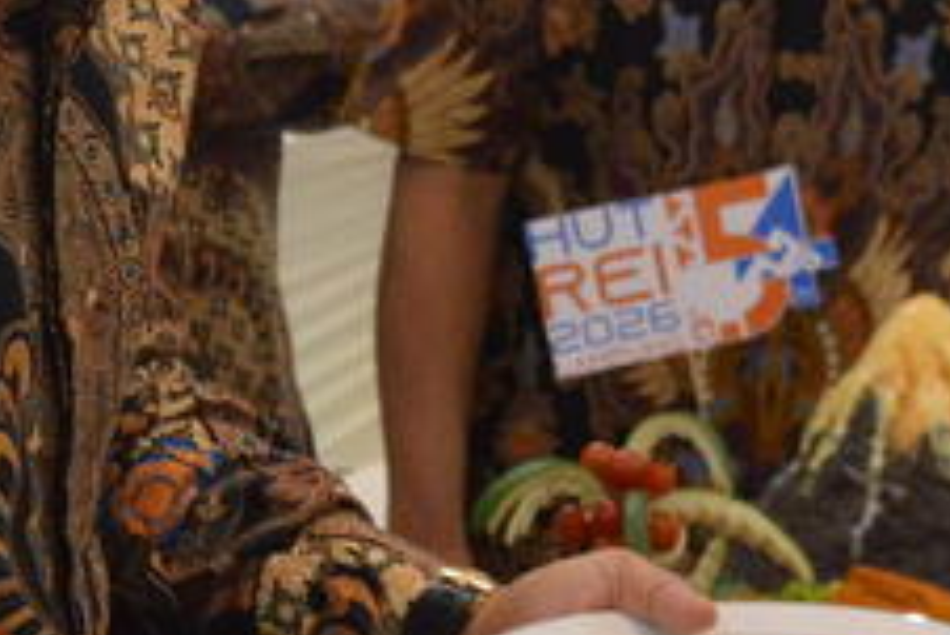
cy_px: 406
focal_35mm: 179
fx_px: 4726
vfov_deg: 7.7
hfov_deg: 11.4
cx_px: 813
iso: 1600
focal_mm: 26
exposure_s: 1/100
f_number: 5
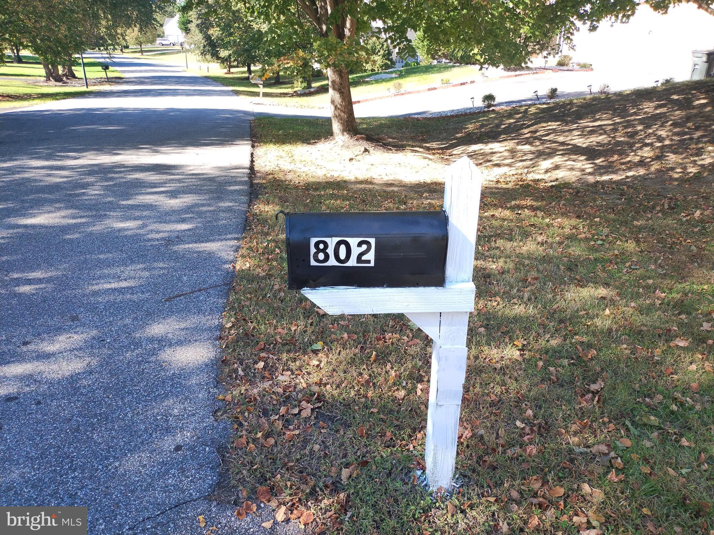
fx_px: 516
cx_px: 357
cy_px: 268
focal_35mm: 25
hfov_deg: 69.4
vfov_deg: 54.9
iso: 100
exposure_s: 1/364
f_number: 1.7
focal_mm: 4.71
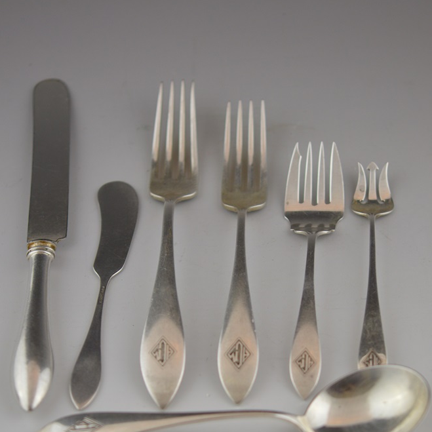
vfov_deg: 15.0
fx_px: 1638
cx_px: 217
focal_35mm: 116
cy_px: 301
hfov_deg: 15.0
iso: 400
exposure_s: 1/160
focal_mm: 60
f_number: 3.2
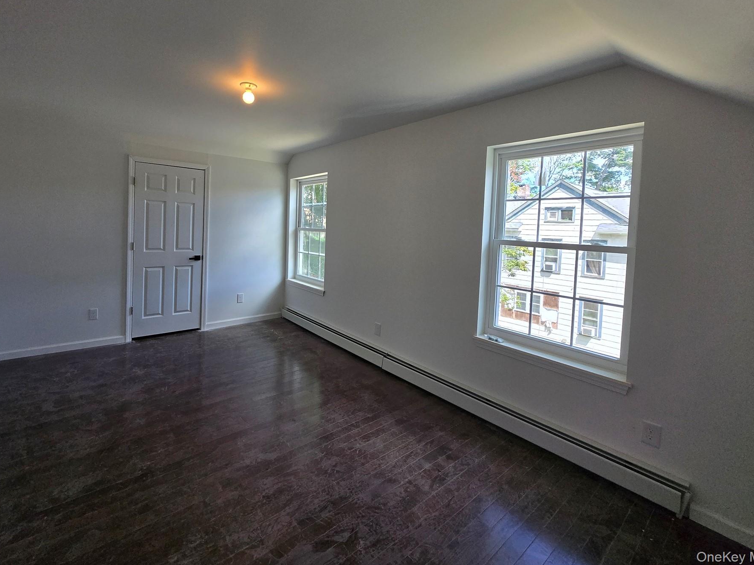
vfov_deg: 81.2
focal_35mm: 15
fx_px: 327
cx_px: 348
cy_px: 241
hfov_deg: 98.0
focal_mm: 1.7
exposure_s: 1/359
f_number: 2.2
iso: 160
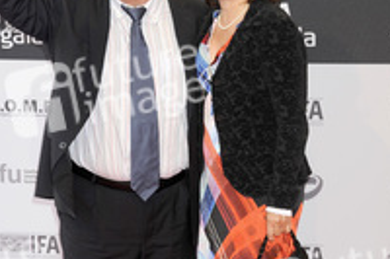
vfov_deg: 8.3
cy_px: 189
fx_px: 1775
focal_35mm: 164
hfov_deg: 12.5
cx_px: 162
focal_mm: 82
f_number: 5.6
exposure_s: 1/160
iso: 400
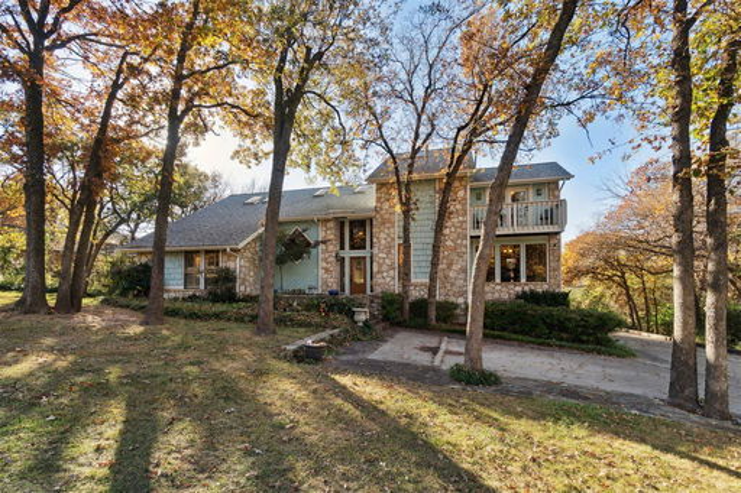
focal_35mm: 15
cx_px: 370
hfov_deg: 100.4
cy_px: 246
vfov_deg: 77.3
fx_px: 309
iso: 100
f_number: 8
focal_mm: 10
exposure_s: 1/200
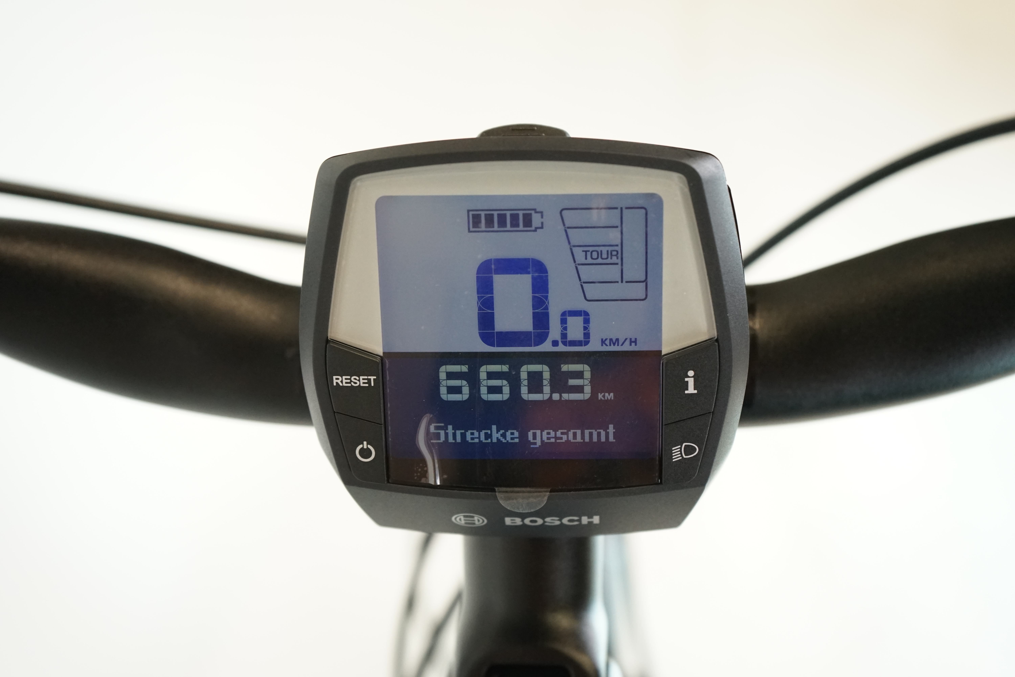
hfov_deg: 38.9
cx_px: 508
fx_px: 1438
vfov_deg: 26.5
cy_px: 338
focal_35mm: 51
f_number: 5.6
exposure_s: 1/200
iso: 2500
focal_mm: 51
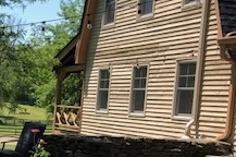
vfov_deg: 15.7
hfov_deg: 20.7
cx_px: -101
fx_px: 563
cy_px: 141
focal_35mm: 86
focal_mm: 3.99
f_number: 1.8
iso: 20
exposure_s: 1/842
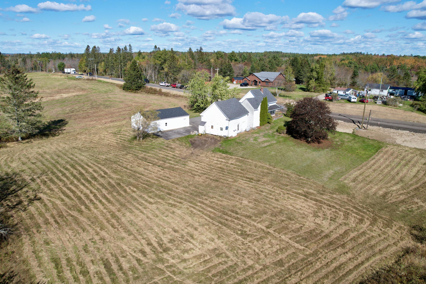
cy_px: 132
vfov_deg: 51.2
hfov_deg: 71.4
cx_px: 199
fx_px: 296
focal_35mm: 25
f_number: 2.8
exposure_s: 1/2000
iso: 110
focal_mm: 8.38
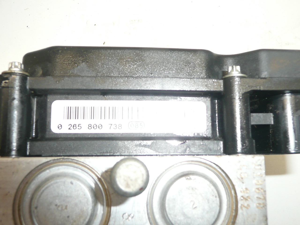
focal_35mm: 33
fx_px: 286
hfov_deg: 55.4
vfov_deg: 42.9
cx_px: 150
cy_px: 112
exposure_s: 1/60
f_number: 3.3
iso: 100
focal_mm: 4.6
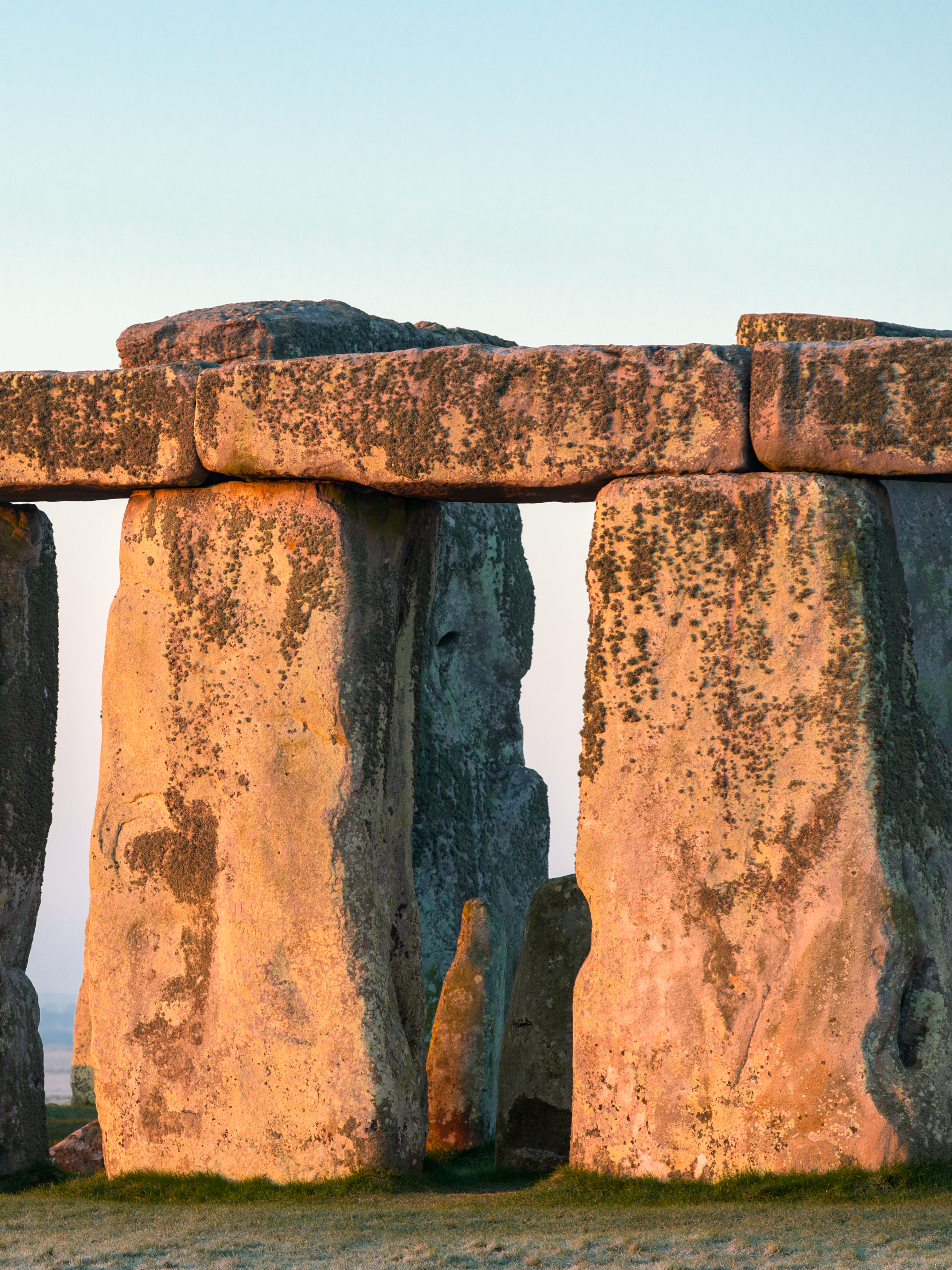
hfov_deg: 5.6
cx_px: 126
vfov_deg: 7.4
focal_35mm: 267
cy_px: 635
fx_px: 9790
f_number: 5.6
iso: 250
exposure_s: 1/160
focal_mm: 185
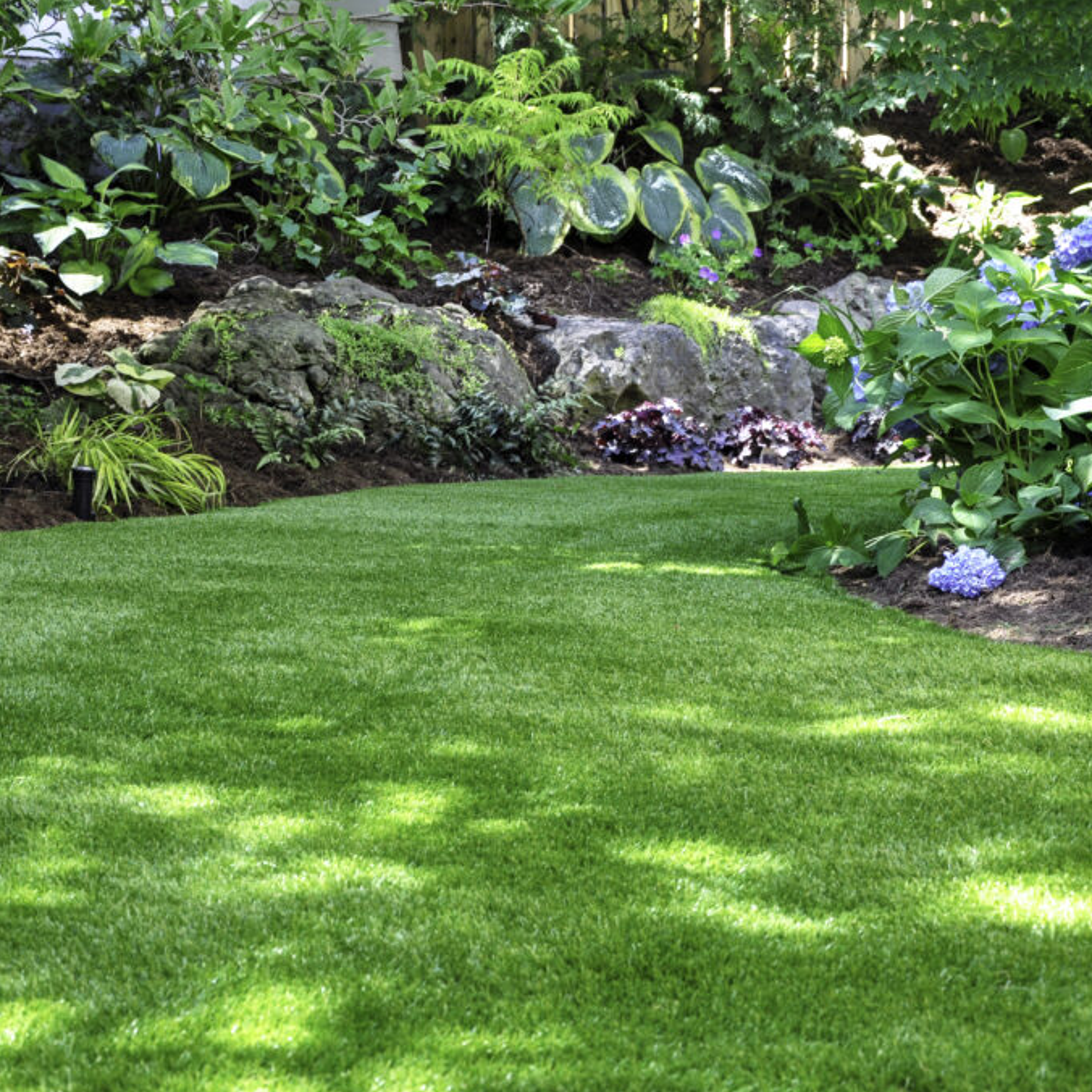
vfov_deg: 21.4
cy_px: 548
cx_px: 373
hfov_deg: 21.3
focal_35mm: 81
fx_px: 2891
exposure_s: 1/60
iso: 450
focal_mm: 42
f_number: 8
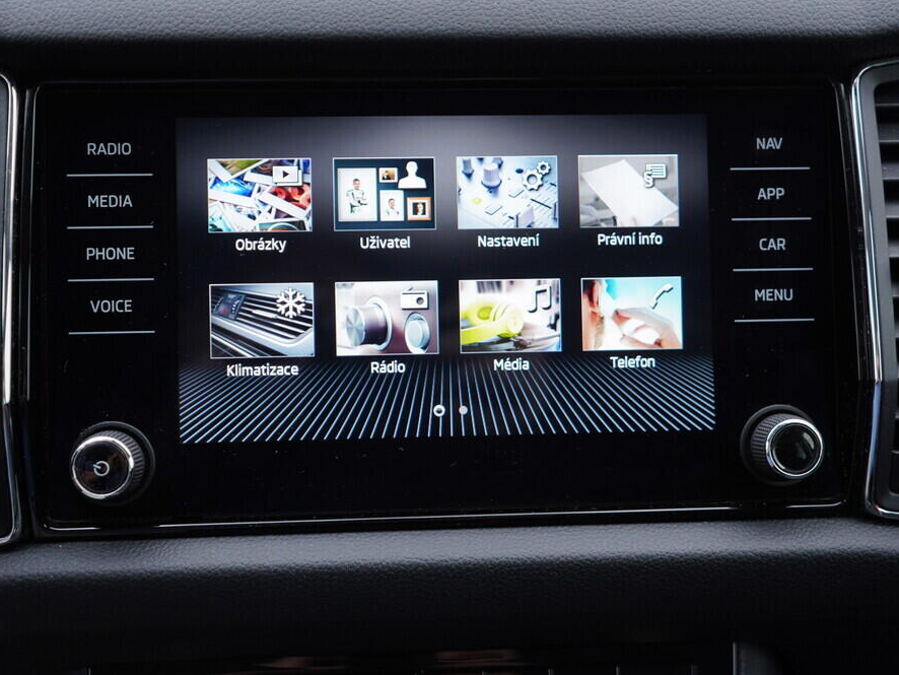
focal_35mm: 40
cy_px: 334
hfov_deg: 46.8
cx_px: 434
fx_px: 1039
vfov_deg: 36.0
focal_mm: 24
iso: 125
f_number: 2.8
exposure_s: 1/40
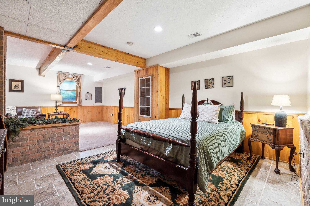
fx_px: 138
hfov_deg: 96.7
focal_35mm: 16
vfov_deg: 73.7
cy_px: 103
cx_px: 155
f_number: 8
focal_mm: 16
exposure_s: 1
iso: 200
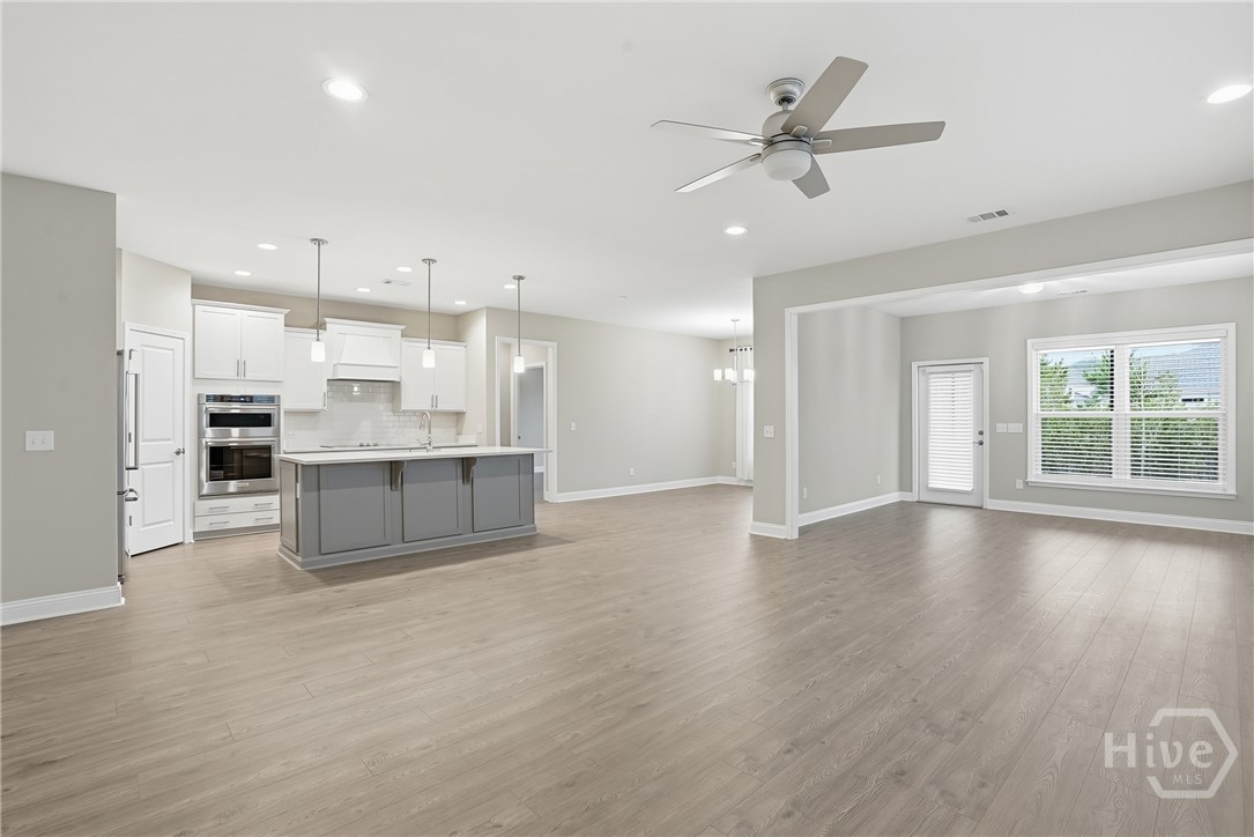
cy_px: 418
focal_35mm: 16
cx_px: 627
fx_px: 557
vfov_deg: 73.8
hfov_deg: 96.7
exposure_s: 1/80
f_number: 8
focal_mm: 16
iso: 320
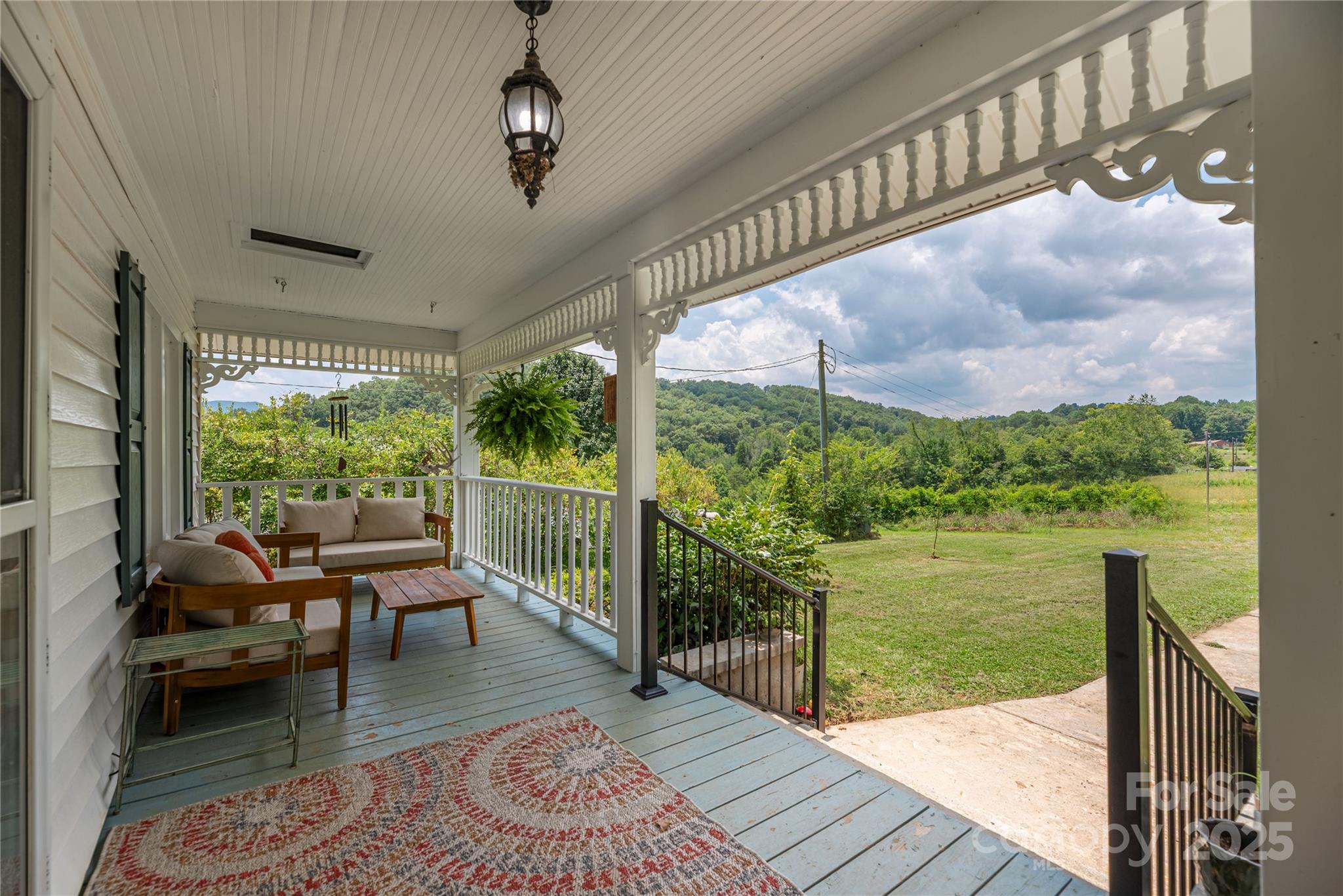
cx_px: 672
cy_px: 448
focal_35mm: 14
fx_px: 522
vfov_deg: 81.2
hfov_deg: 104.2
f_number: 7.1
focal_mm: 14
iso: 320
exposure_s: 1/3200
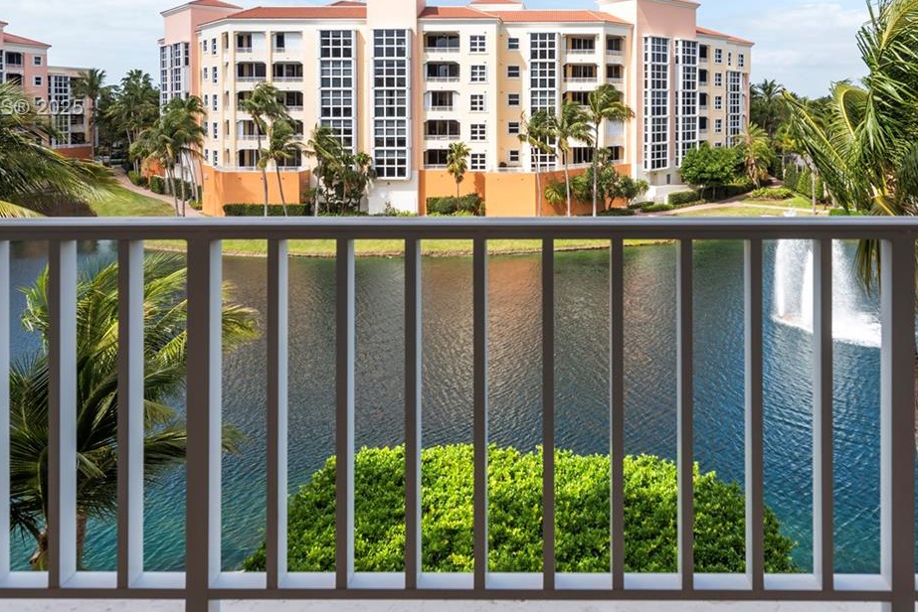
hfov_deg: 68.5
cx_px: 561
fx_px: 663
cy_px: 110
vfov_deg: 46.6
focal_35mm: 26
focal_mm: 15
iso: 320
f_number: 8
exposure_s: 1/400
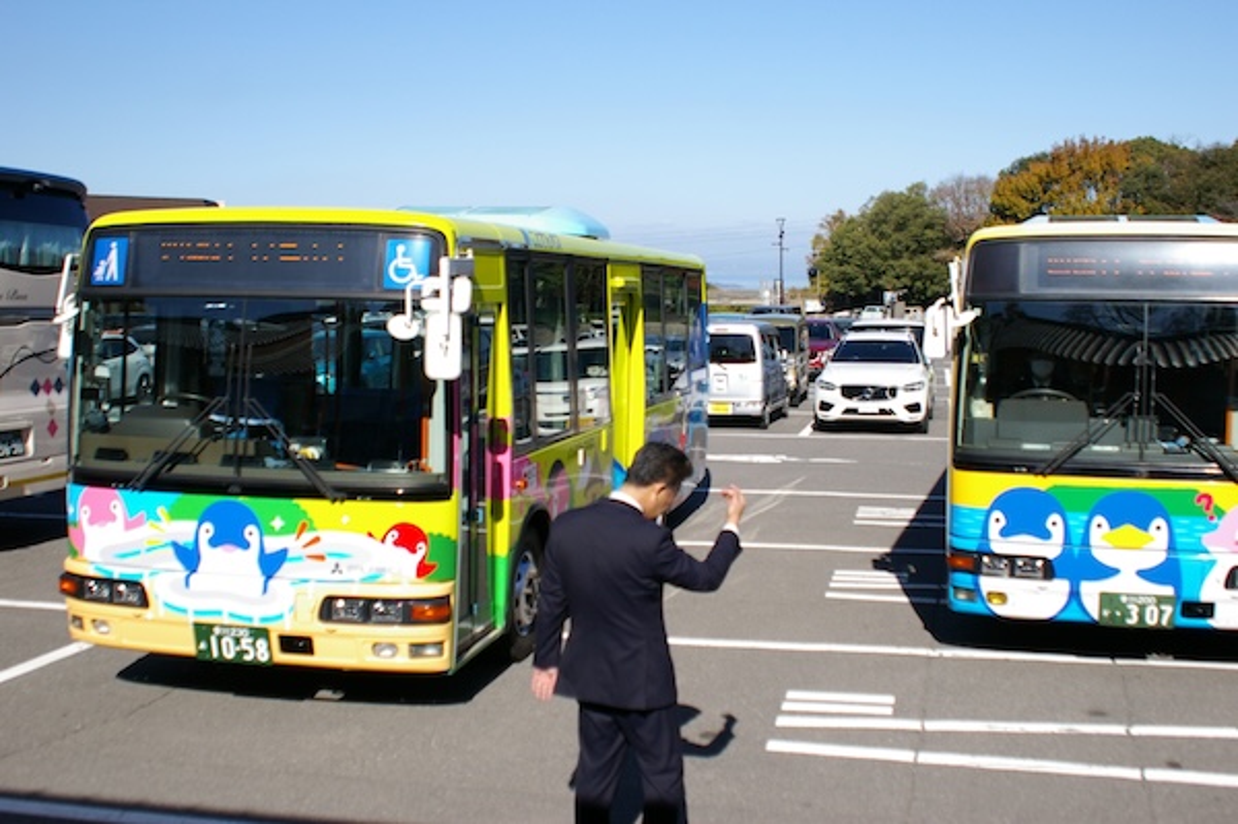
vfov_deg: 31.8
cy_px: 412
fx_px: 1443
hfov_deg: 46.4
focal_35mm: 42
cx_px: 619
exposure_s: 1/4000
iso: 400
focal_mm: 28
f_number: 4
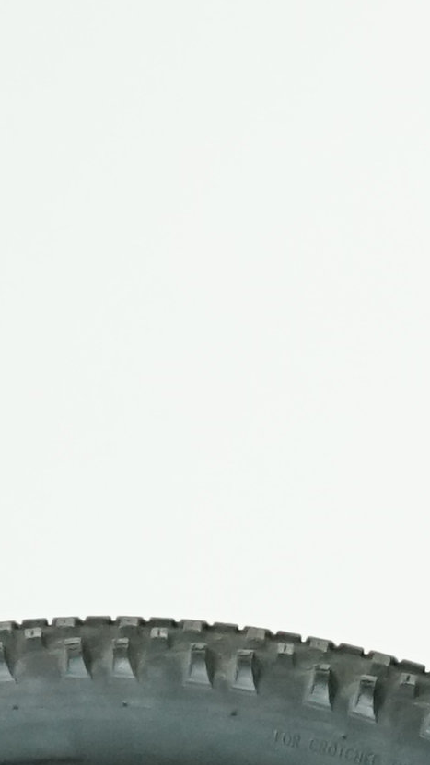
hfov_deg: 2.8
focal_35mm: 416
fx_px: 8438
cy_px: 1035
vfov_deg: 5.2
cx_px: 1804
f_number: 5.6
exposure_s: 1/200
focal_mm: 55
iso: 2500
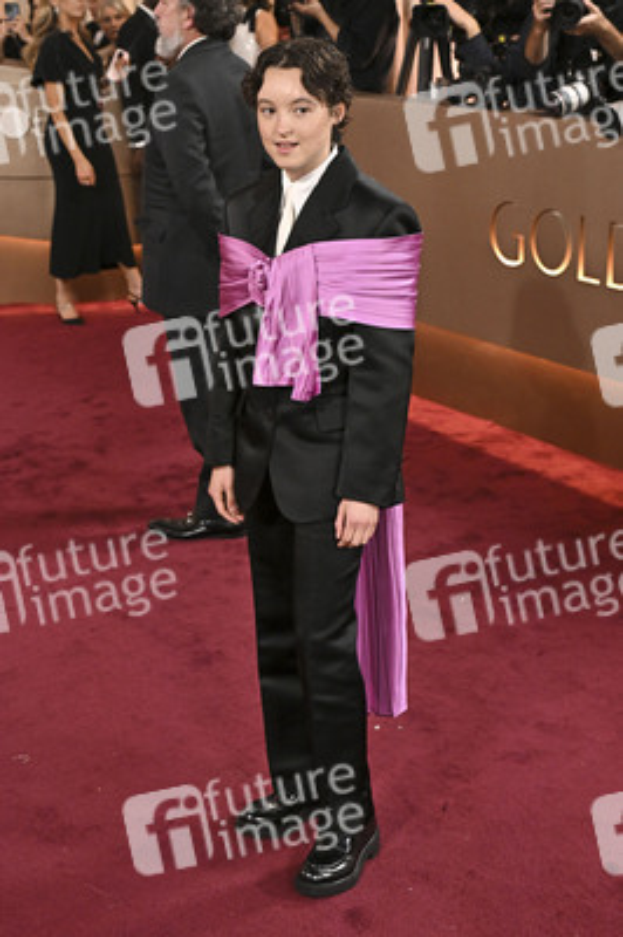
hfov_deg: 28.0
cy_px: 468
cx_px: 312
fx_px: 1248
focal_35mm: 48
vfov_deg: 41.1
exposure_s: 1/320
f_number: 5.6
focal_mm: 48
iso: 2500
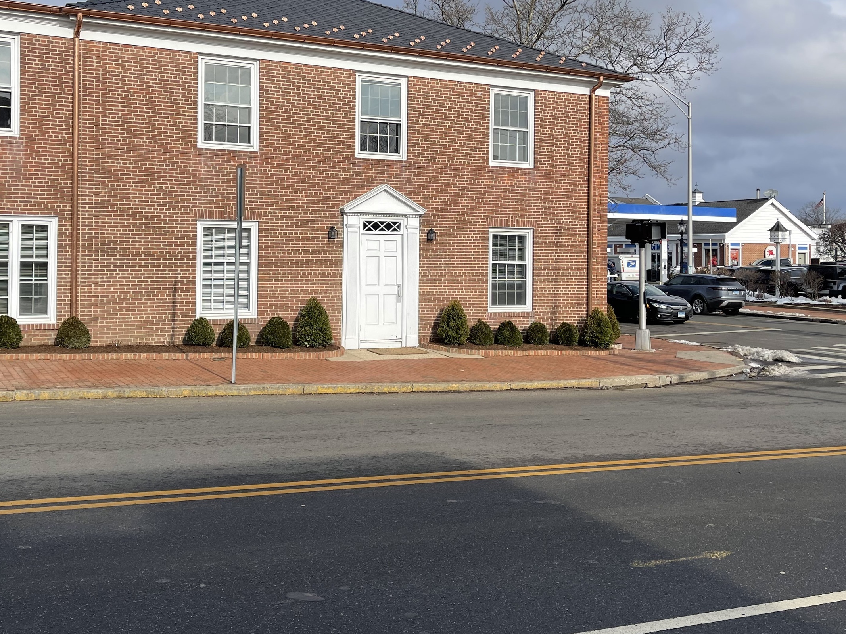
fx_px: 880
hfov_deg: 51.3
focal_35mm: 36
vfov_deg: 39.4
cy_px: 244
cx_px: 378
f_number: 1.6
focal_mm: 5.1
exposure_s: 1/3922
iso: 32
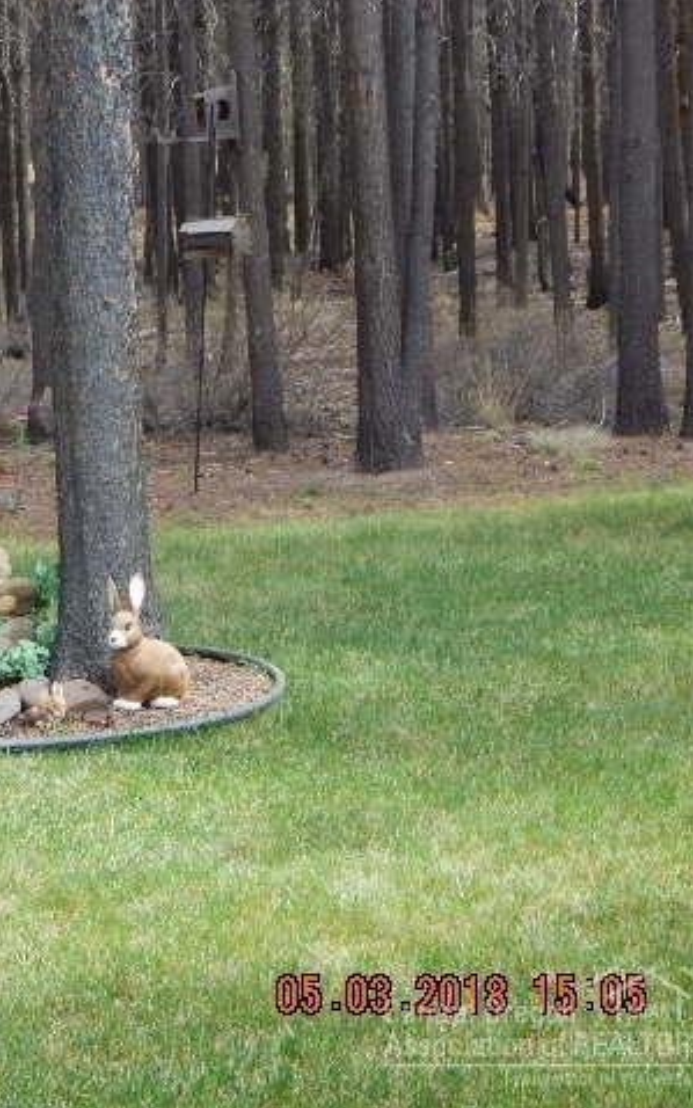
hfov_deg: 13.2
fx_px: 2960
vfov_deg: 21.2
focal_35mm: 98
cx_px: -7
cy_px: 554
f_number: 4.1
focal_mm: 12.3
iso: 125
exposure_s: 1/125
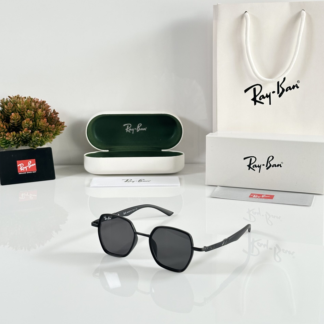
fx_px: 604
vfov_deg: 30.0
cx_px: 162
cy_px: 128
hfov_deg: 30.0
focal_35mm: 57
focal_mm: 6.86
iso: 64
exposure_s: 1/100
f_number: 1.78
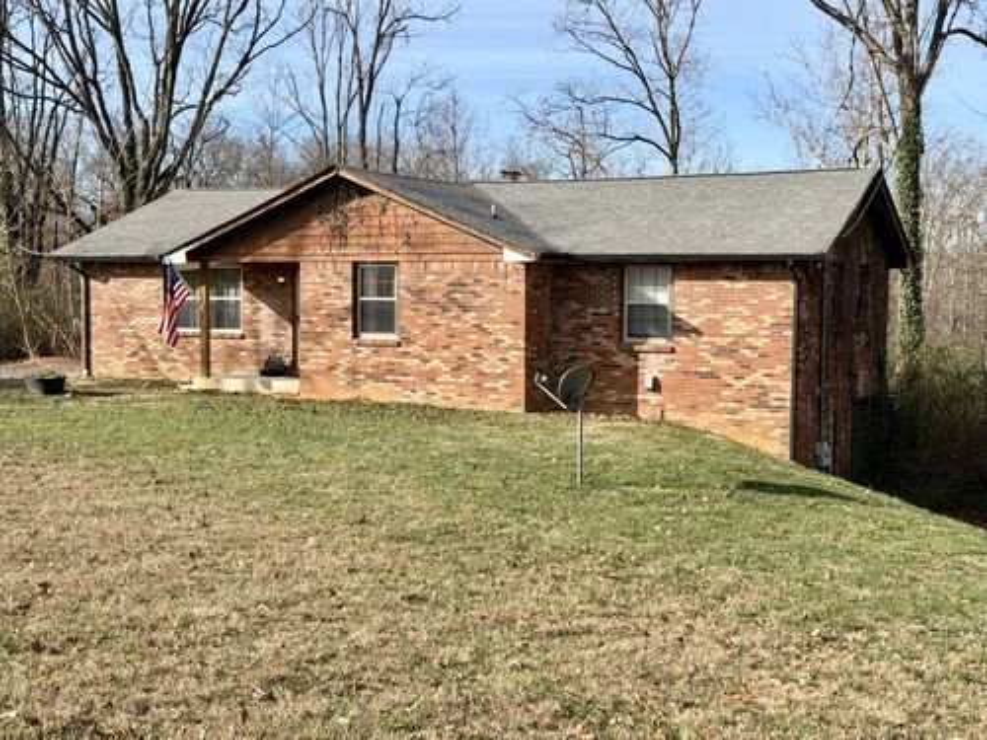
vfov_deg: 30.3
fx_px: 1369
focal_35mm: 48
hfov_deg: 39.7
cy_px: 370
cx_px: 494
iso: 64
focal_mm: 6.76
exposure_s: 1/3096
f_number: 1.78
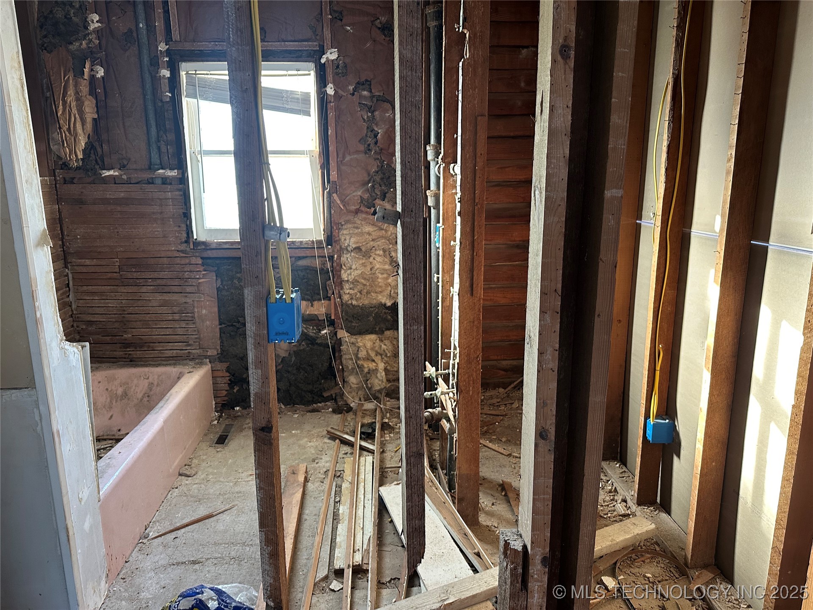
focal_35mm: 24
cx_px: 406
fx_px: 564
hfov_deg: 71.6
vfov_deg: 56.8
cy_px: 305
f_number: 1.78
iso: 320
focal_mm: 6.86
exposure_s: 1/60
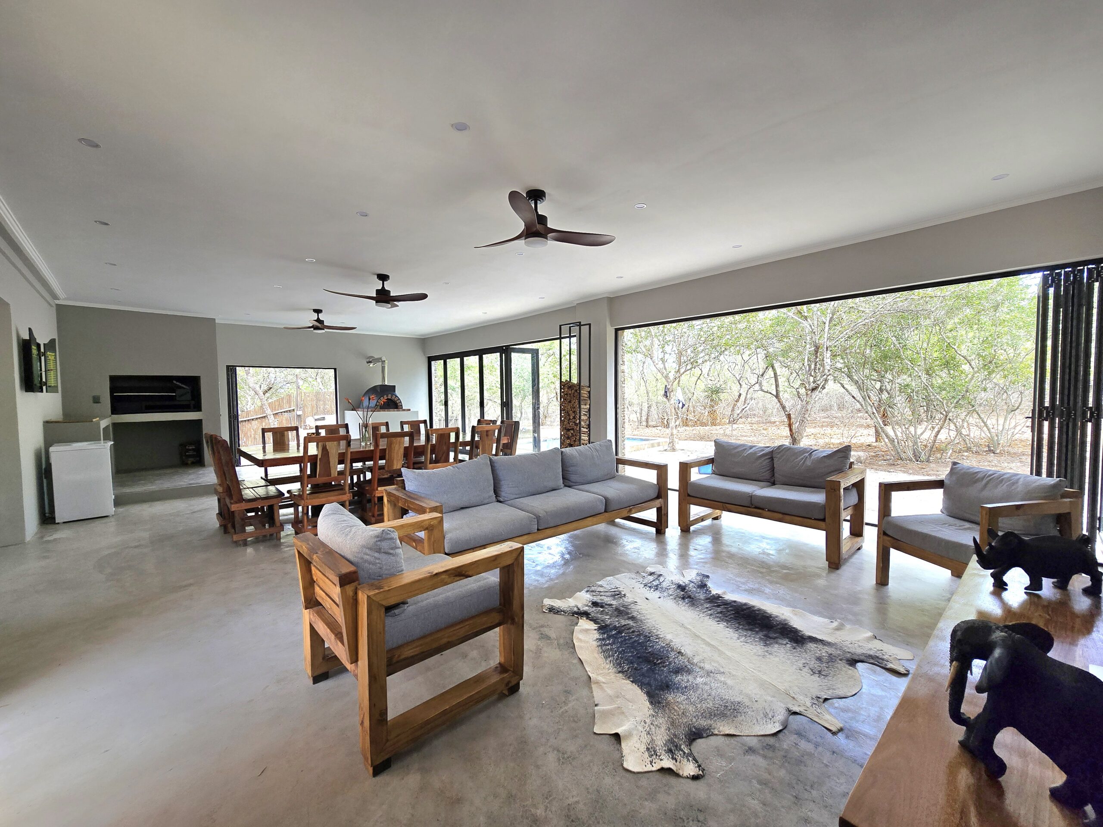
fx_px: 414
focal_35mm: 13
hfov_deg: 106.2
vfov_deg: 89.9
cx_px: 552
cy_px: 414
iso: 50
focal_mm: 2.2
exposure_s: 1/109
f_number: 2.2
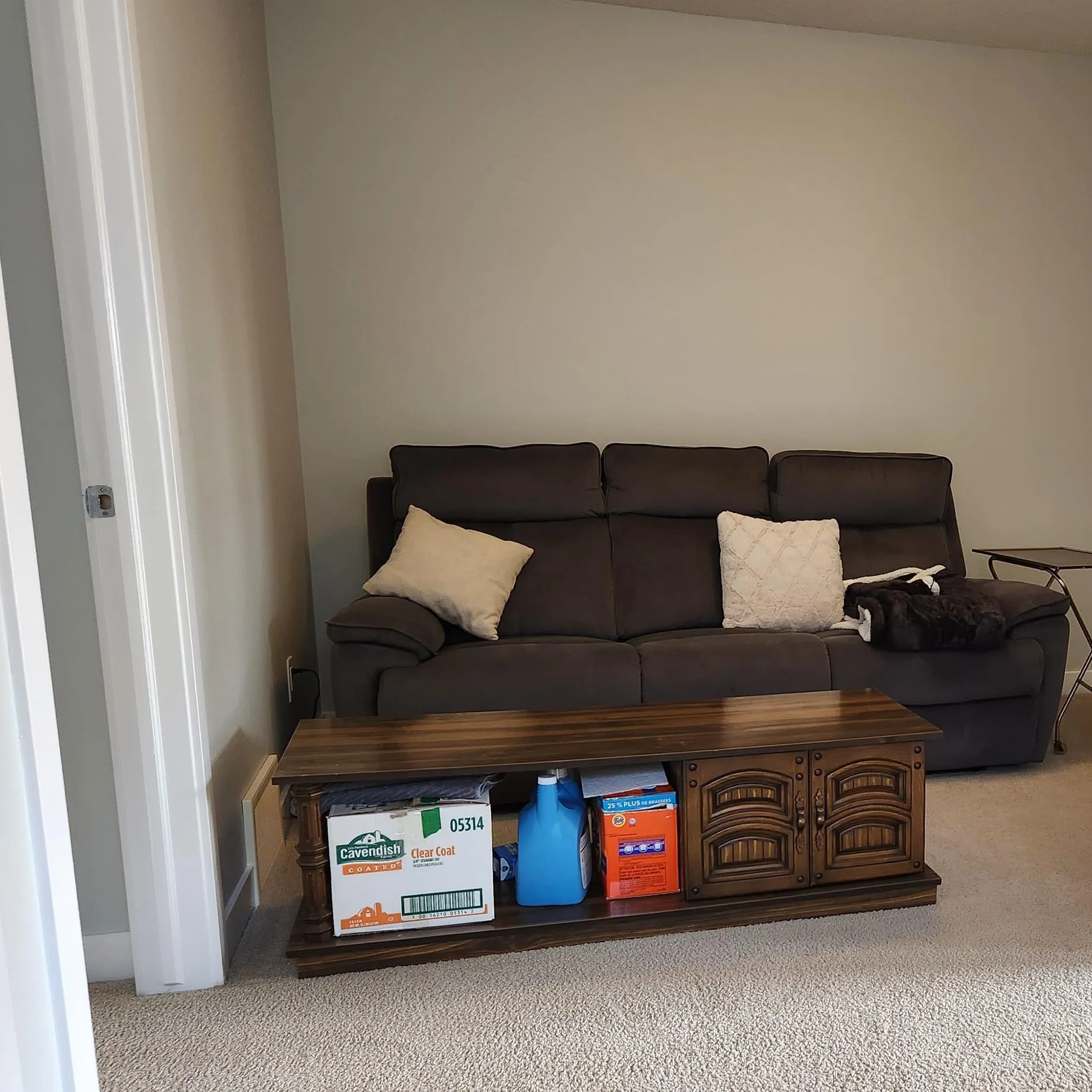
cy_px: 667
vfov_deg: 48.1
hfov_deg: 46.2
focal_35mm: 34
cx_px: 855
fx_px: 1213
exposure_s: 1/120
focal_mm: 5.4
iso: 320
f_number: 1.8
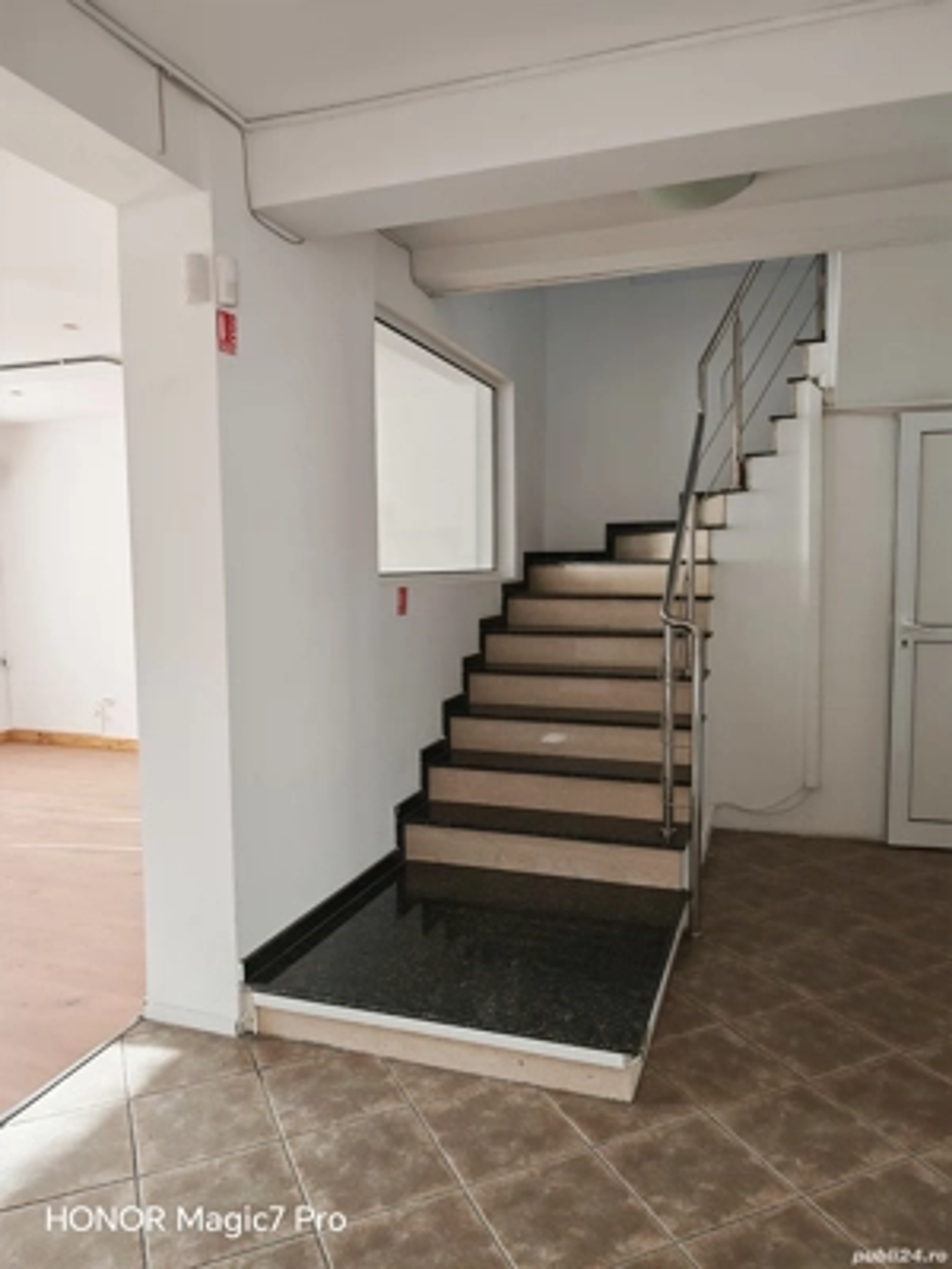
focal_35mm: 24
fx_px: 880
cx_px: 476
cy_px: 634
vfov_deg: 71.6
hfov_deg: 56.8
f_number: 2
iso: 100
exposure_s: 1/120
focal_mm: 6.83
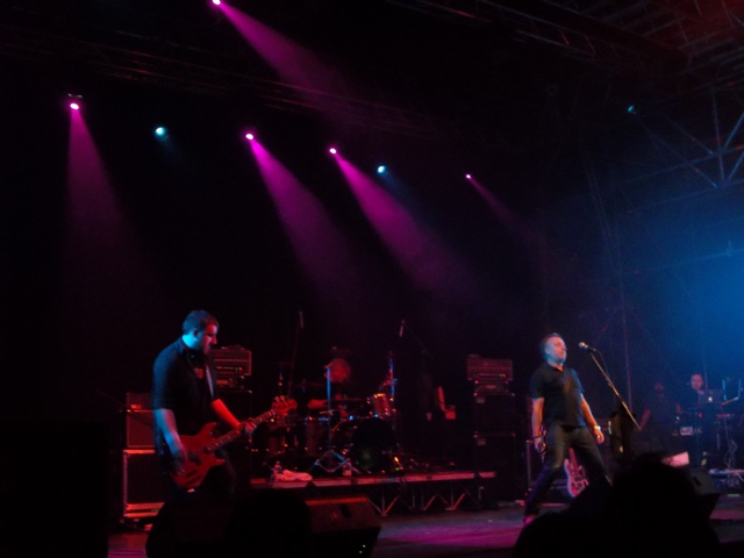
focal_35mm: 44
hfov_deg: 42.9
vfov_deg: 32.9
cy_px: 279
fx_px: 946
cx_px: 372
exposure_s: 1/8
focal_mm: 7.8
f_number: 4.5
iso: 320
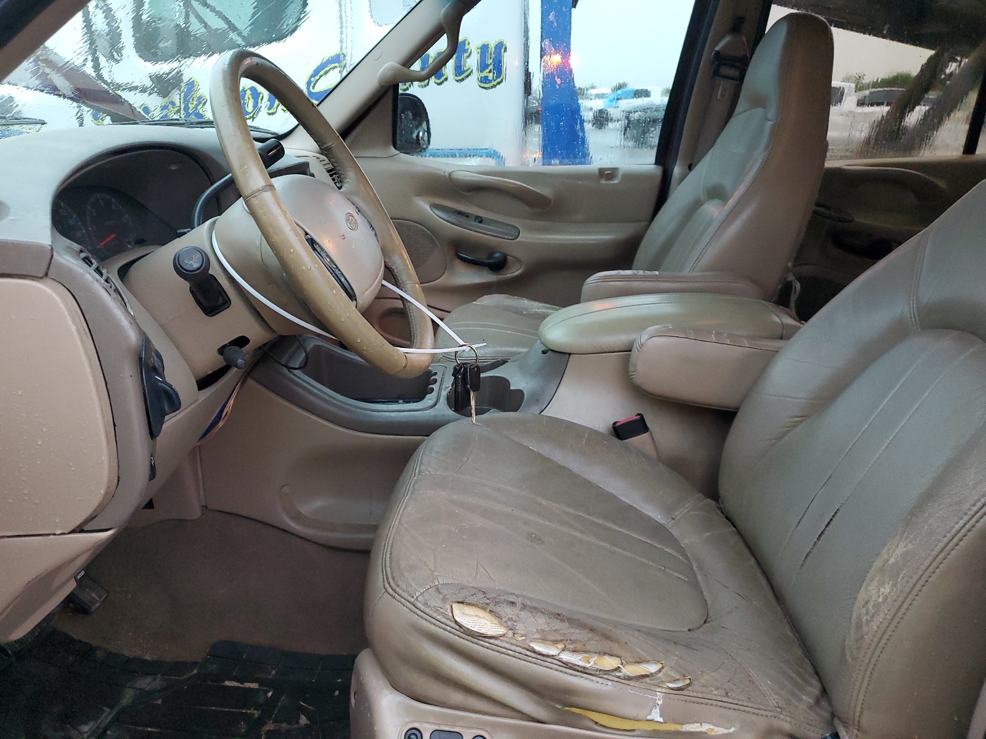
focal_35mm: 26
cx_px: 493
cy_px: 370
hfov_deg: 67.3
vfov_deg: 53.1
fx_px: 741
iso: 279
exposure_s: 1/60.2
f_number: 1.5
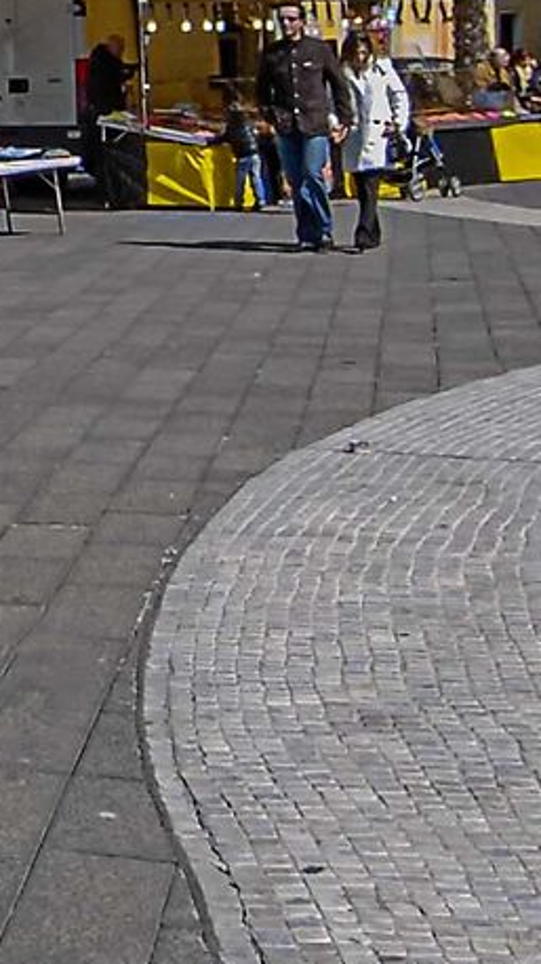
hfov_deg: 10.9
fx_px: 2529
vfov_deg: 20.9
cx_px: -604
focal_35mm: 99
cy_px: 26
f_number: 14
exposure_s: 1/200
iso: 200
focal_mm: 12
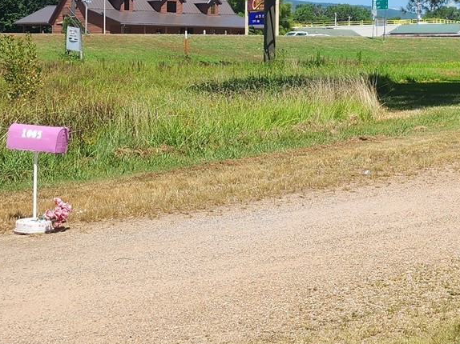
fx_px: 1023
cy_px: 42
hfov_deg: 24.7
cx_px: 401
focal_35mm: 77
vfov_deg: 18.8
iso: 12
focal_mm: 6.4
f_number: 1.8
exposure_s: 1/939
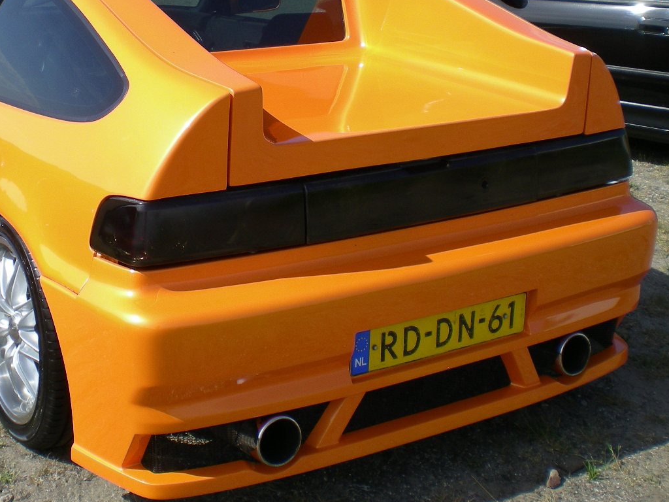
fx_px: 1102
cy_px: 172
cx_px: 195
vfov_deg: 25.5
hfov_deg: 33.3
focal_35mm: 57
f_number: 4.6
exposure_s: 1/353
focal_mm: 6.3
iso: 50
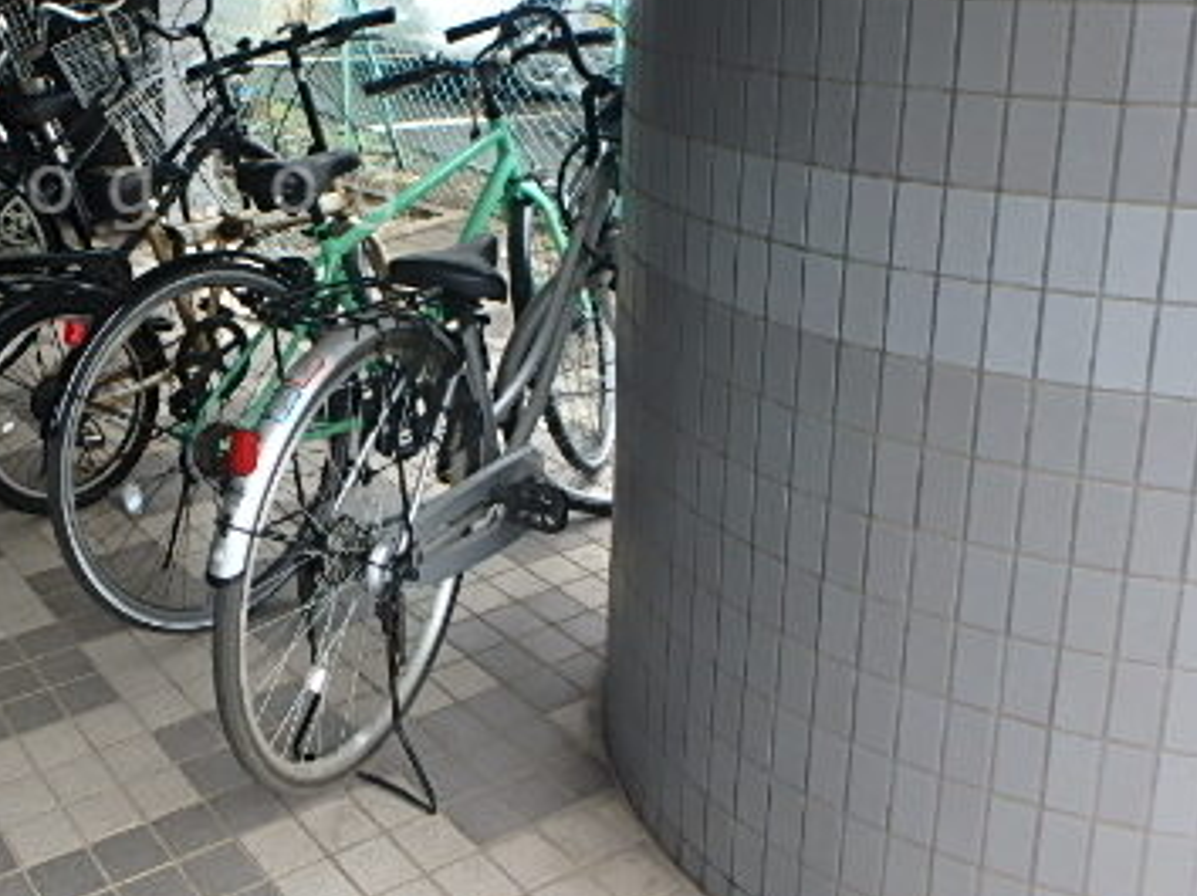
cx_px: 183
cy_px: 189
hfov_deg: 45.6
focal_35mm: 38
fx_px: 1313
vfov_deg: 36.5
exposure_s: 1/60
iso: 160
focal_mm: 3.7
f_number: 3.5
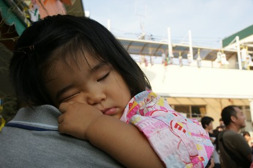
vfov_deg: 36.8
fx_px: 253
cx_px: 126
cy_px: 84
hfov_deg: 53.2
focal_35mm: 36
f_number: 7.1
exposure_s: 1/250
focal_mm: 24
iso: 200
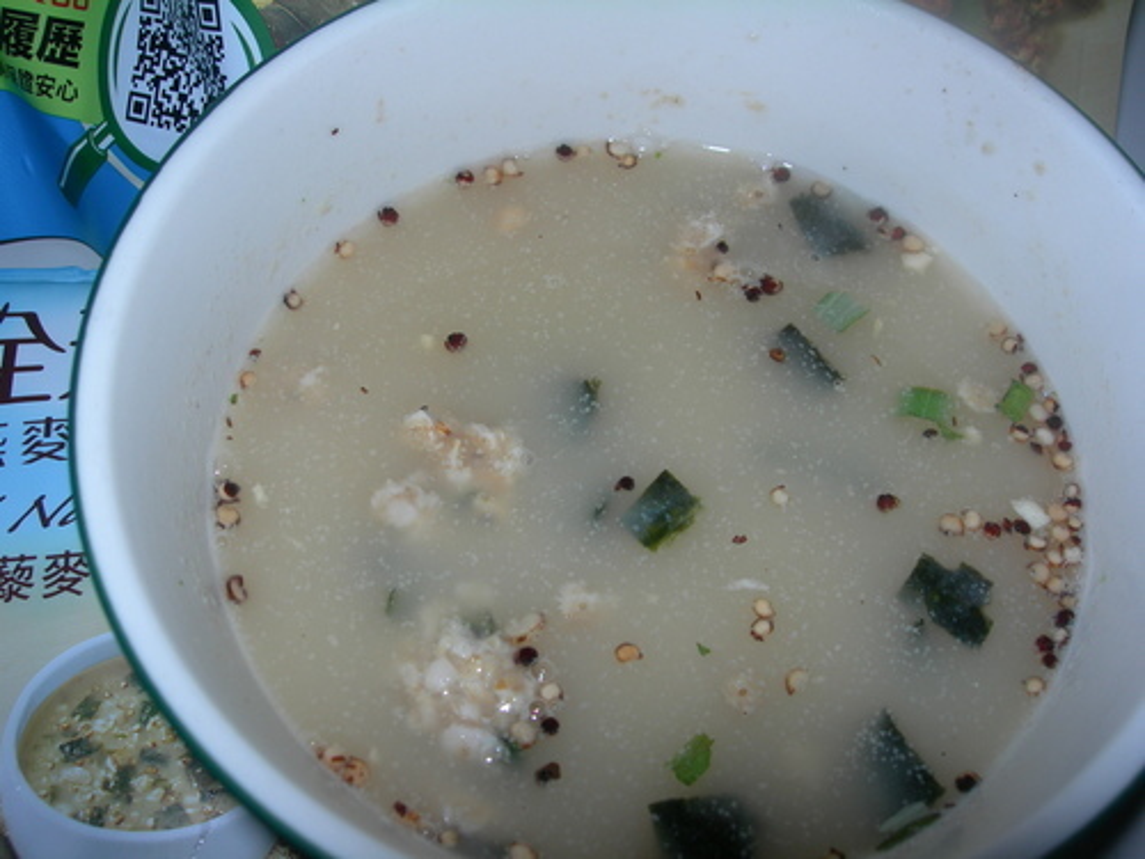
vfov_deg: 37.7
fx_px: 1257
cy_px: 430
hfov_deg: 49.0
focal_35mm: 38
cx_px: 572
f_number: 4.8
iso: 50
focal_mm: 7.8
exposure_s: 1/60.1
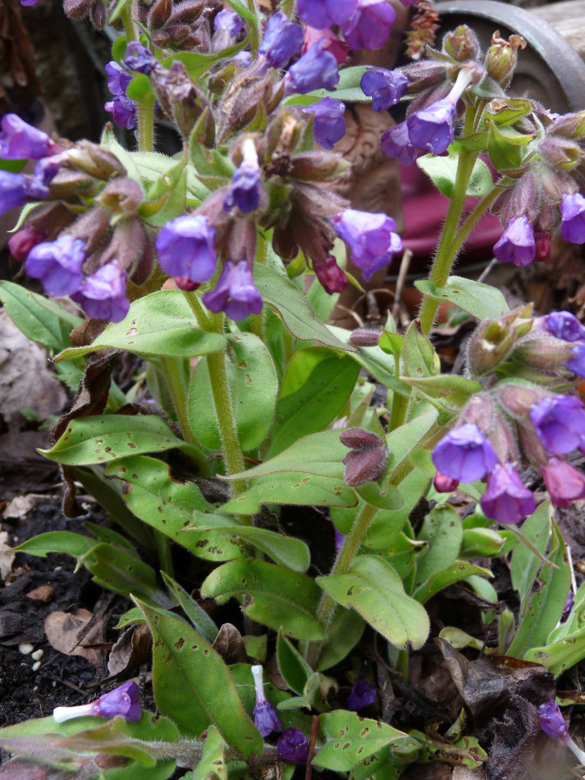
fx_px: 789
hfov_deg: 40.7
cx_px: 292
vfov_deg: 52.6
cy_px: 390
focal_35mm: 35
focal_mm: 6.2
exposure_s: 1/80
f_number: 3
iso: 100
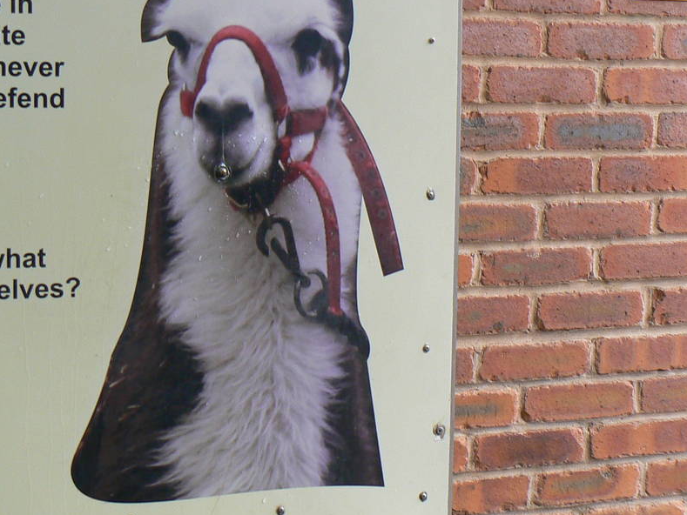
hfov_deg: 26.6
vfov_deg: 20.1
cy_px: 164
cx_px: 249
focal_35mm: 73
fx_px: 1449
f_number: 4
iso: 80
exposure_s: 1/60
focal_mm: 6
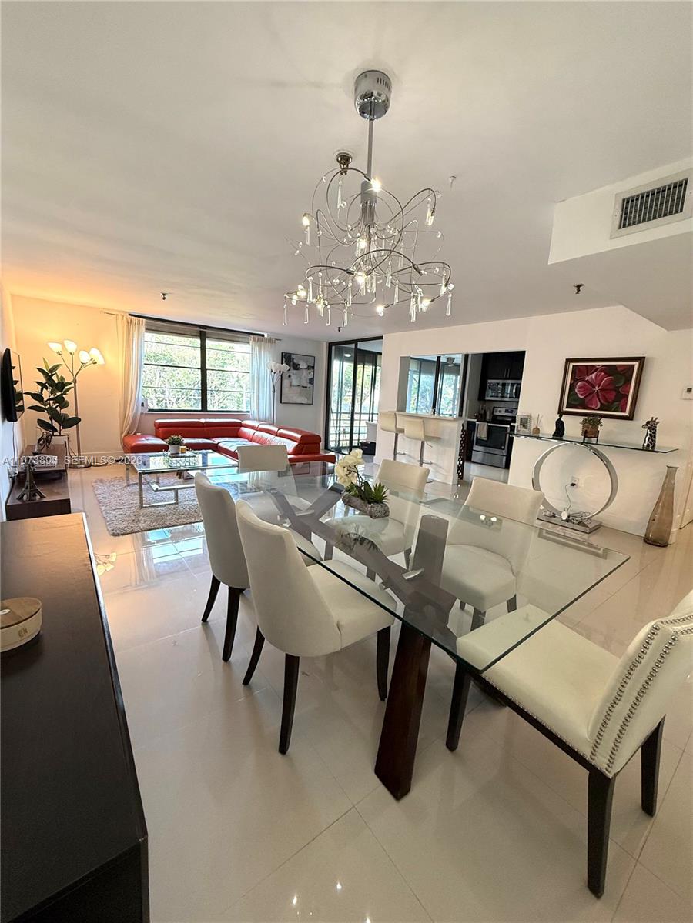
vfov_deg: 102.1
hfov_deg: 85.7
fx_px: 374
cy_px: 462
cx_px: 346
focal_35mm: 14
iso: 160
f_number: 2.2
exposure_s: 1/120
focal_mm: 2.22
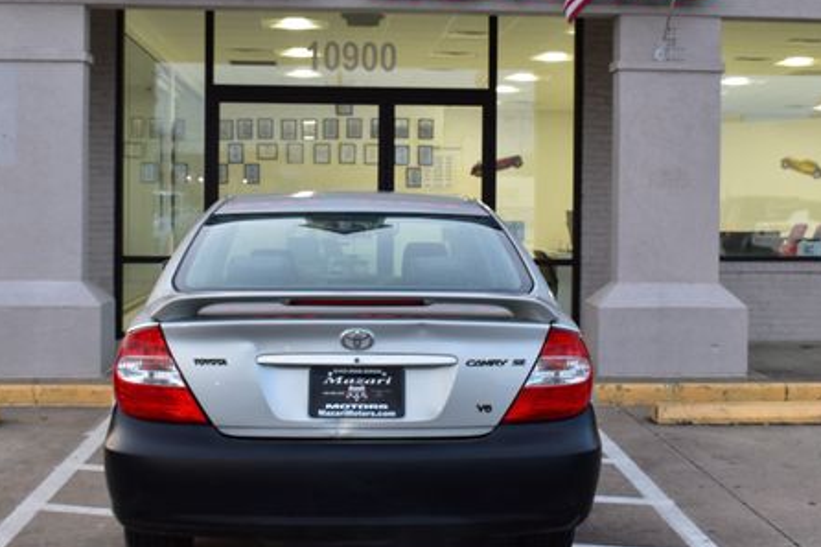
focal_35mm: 56
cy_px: 232
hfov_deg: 35.6
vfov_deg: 24.1
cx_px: 431
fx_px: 1277
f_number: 7.1
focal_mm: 26
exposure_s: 1/30
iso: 400
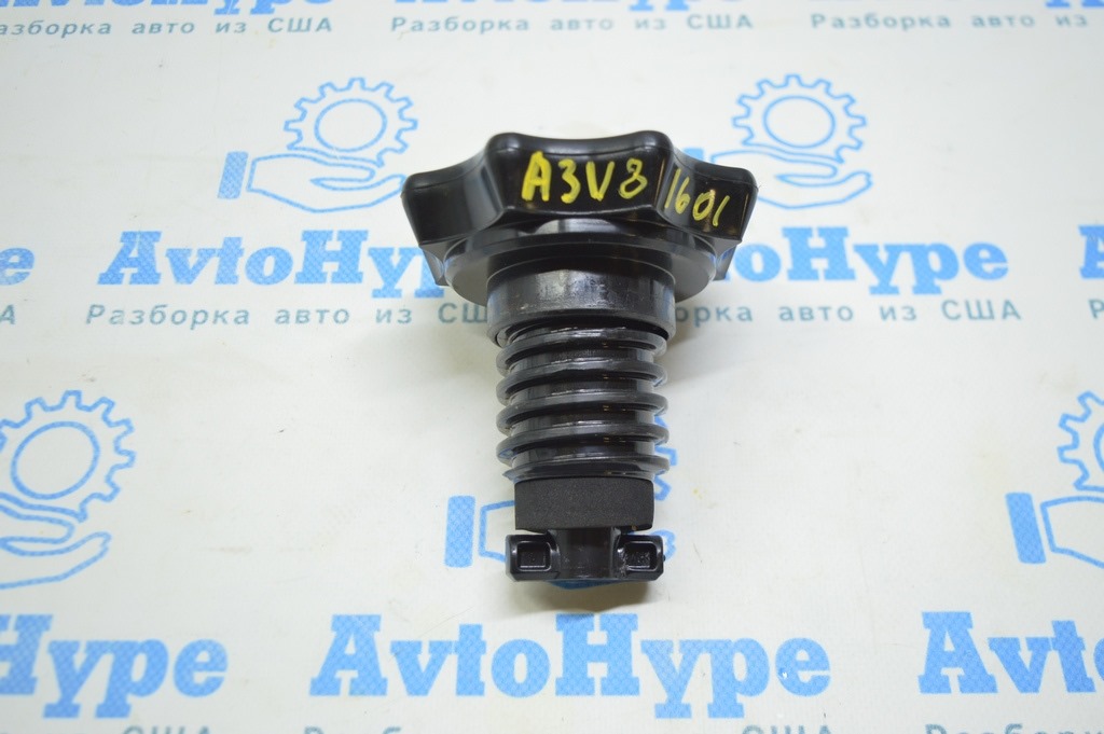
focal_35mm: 36
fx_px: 1103
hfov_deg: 53.2
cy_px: 367
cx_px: 552
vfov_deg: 36.8
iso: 400
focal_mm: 24
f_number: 4
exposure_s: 1/40
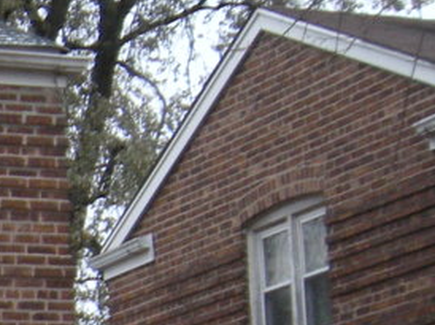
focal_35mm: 184
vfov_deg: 7.8
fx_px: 2310
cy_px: 563
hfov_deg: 9.5
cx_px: -645
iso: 101
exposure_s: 1/57.2
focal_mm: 5.9
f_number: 3.8
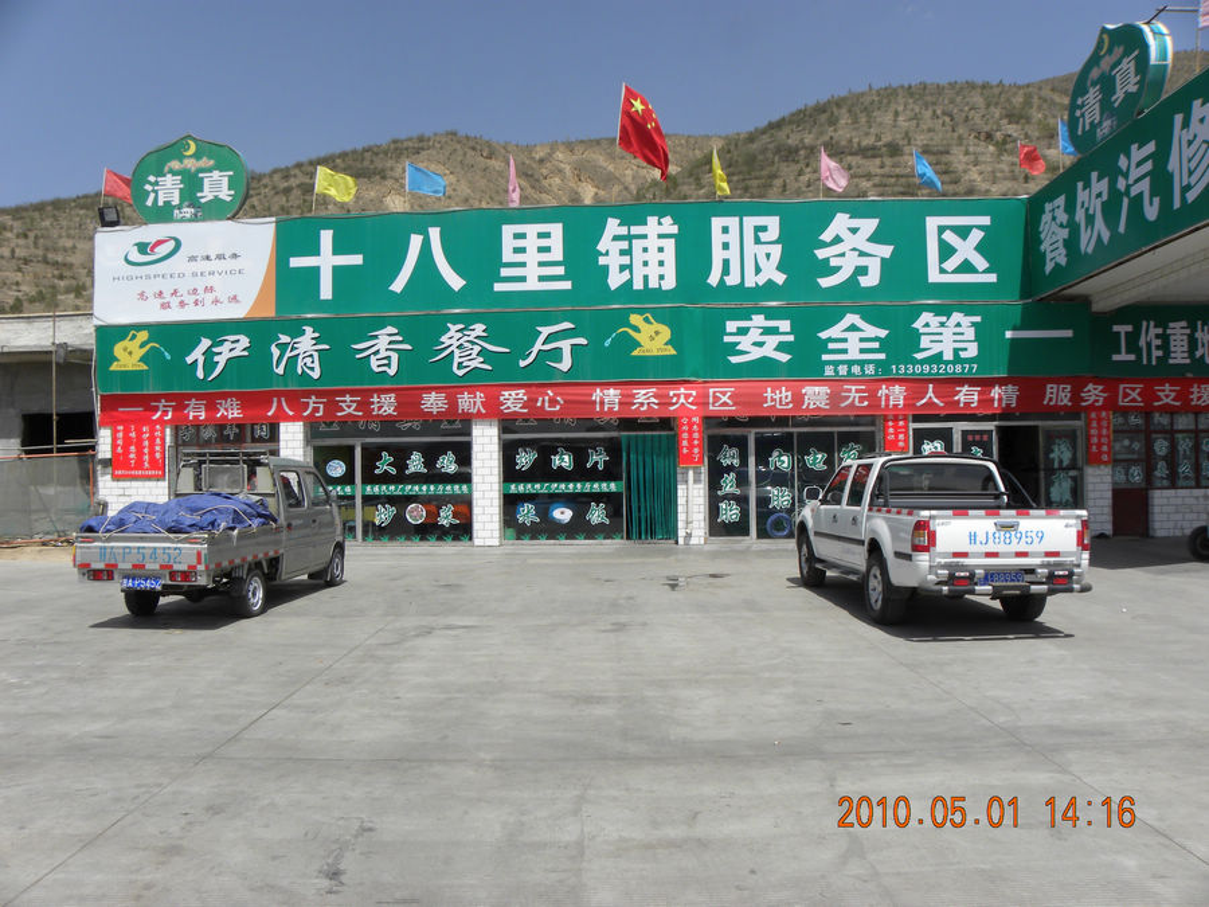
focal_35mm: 26
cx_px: 604
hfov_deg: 67.3
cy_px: 454
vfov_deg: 53.1
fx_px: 908
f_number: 6.3
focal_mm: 4.6
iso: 64
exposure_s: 1/346
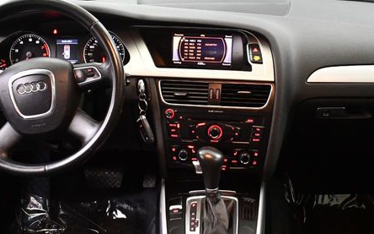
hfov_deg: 38.1
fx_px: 540
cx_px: 213
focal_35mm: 53
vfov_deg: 24.4
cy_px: 128
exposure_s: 1/60
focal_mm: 18
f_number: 3.5
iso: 3600
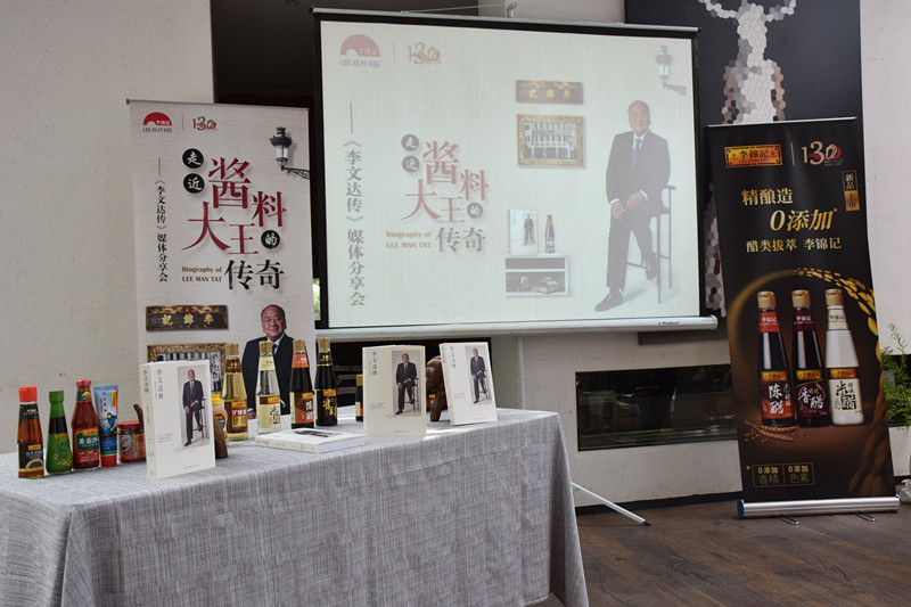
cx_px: 456
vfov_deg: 38.3
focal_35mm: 34
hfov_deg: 55.1
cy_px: 304
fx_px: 873
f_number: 7.1
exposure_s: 1/80
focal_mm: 23
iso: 640
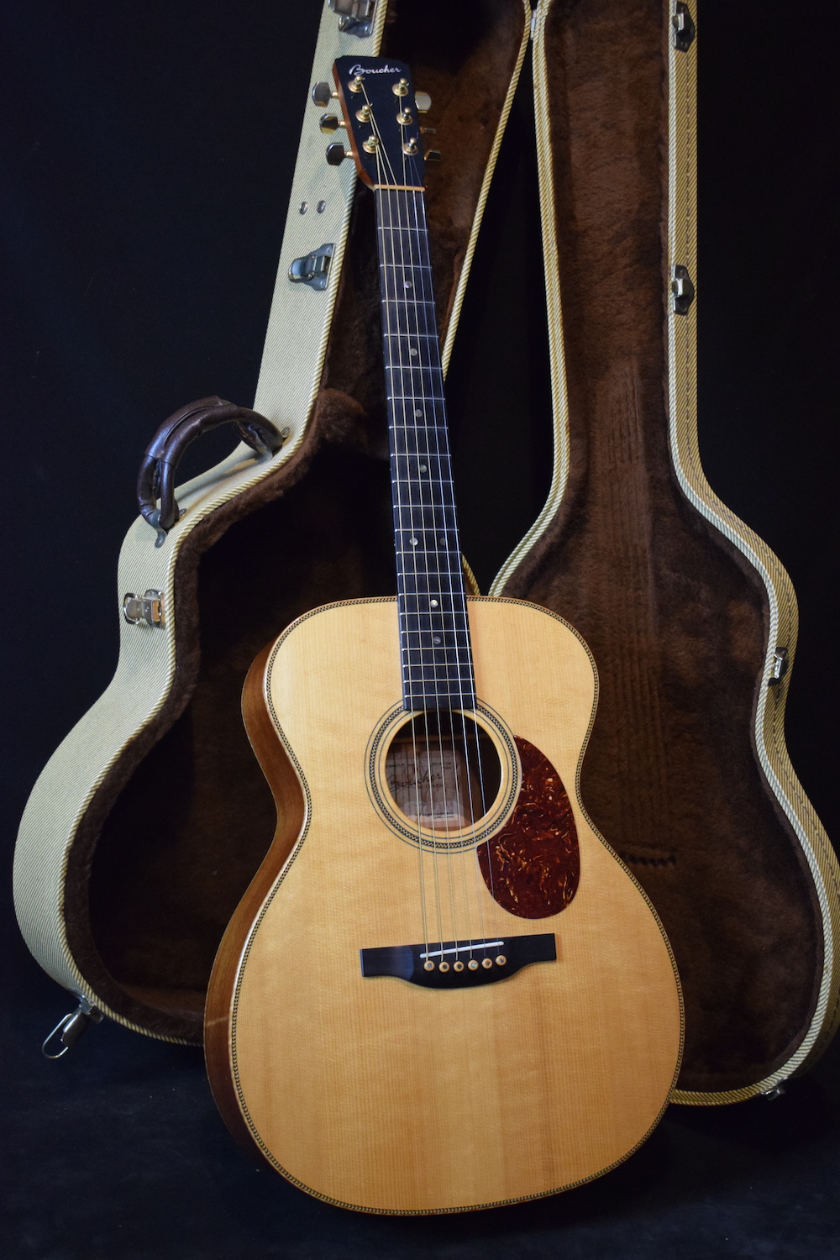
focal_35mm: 46
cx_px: 420
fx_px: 1627
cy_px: 630
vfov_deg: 42.3
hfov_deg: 28.9
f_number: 4.2
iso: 2500
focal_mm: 31
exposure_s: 1/60
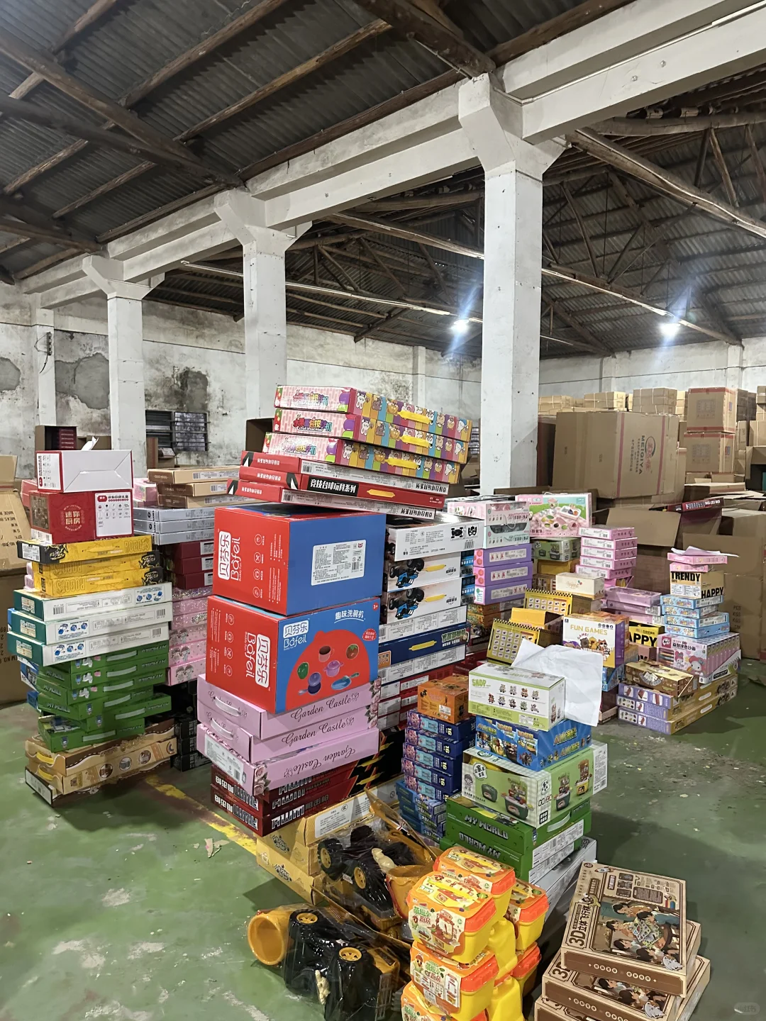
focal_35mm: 24
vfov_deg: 71.6
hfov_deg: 56.8
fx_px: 708
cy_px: 510
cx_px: 383
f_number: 1.78
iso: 800
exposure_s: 1/50
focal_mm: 6.86
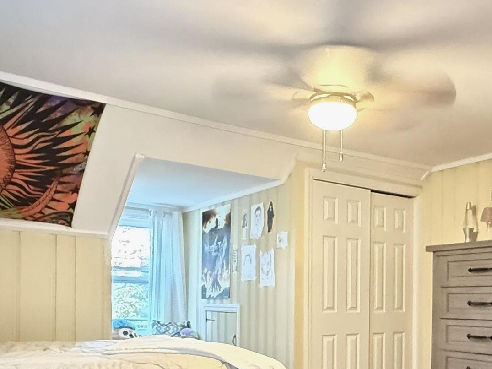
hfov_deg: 46.3
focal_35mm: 40
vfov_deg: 34.6
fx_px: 568
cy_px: 306
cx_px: 311
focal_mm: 2.22
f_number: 2.2
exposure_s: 1/30
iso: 2500
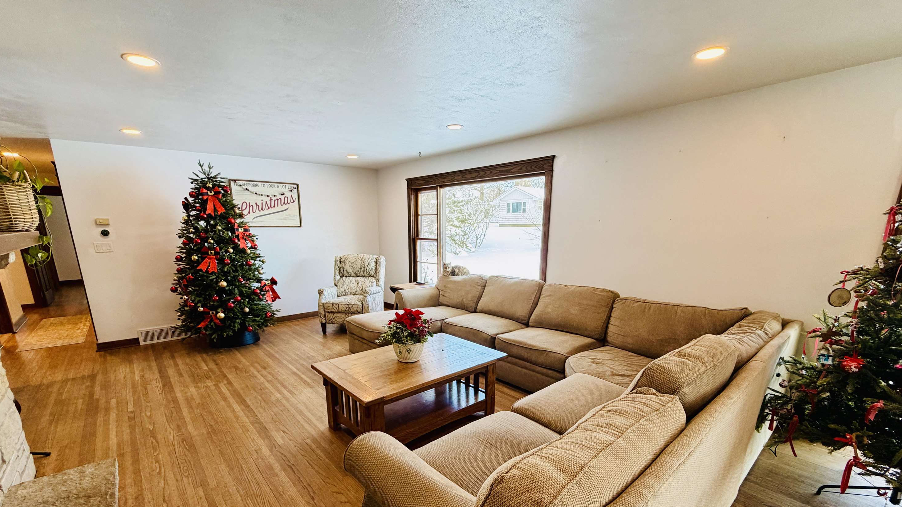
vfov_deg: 65.9
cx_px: 446
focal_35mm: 16
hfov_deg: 99.4
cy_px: 323
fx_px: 383
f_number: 2.2
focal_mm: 2.22
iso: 200
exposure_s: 1/120
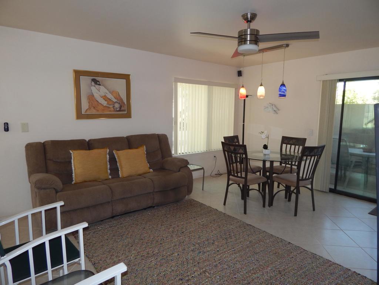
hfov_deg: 73.9
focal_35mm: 23
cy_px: 142
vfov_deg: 58.9
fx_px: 252
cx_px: 190
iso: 125
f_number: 3
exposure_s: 1/50
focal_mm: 4
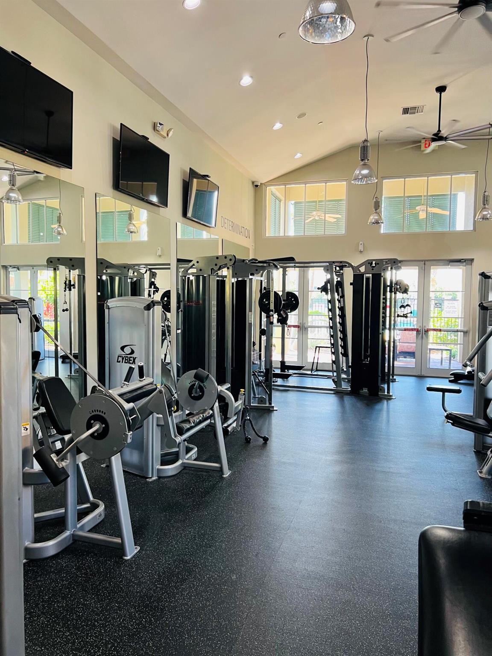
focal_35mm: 26
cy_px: 328
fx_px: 493
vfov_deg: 67.3
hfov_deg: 53.1
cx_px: 246
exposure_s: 1/60
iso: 125
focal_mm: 5.7
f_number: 1.5
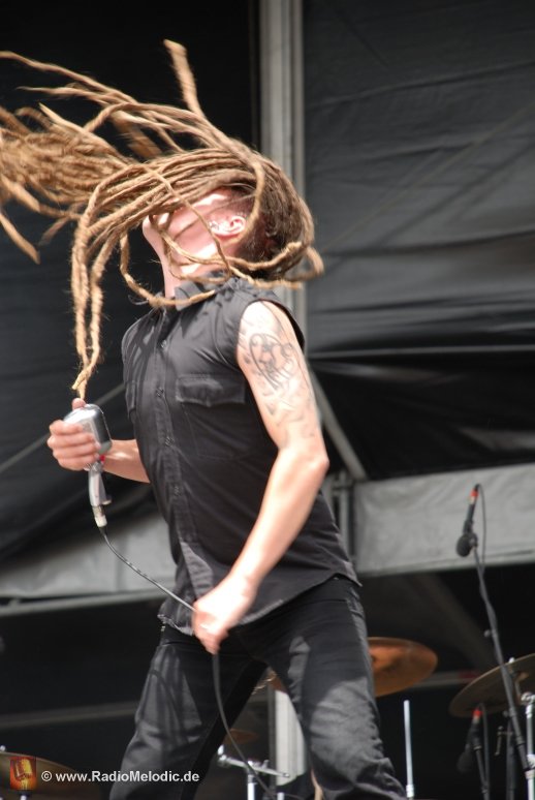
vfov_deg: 10.1
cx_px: 268
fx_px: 4502
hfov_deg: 6.8
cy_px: 400
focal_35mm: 202
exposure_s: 1/125
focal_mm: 135
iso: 200
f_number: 5.6
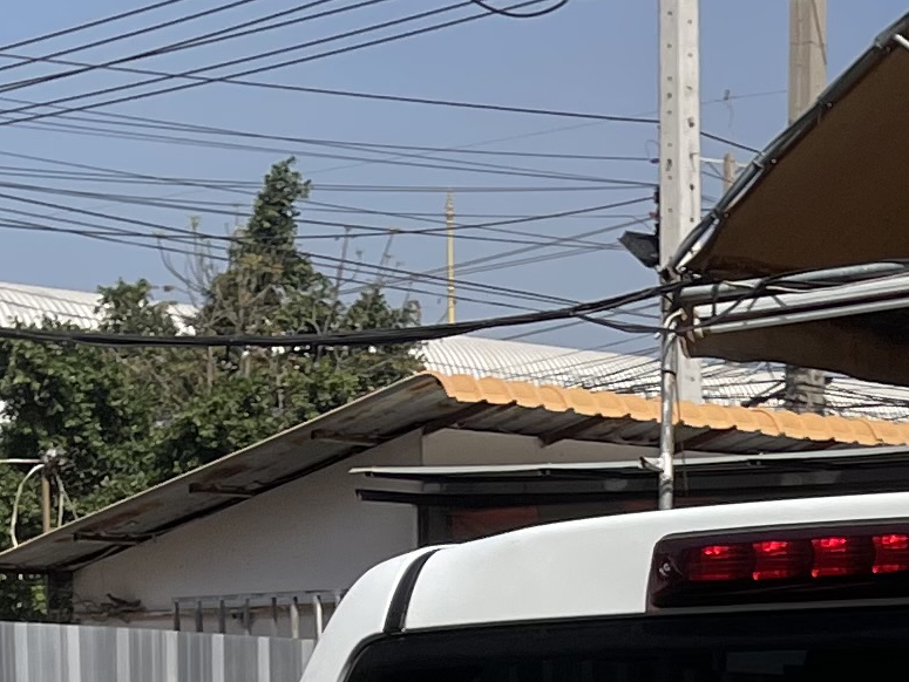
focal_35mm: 130
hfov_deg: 15.1
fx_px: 3415
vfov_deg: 10.0
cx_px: 616
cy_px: 1611
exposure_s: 1/6579
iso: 32
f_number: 1.6
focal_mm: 5.1
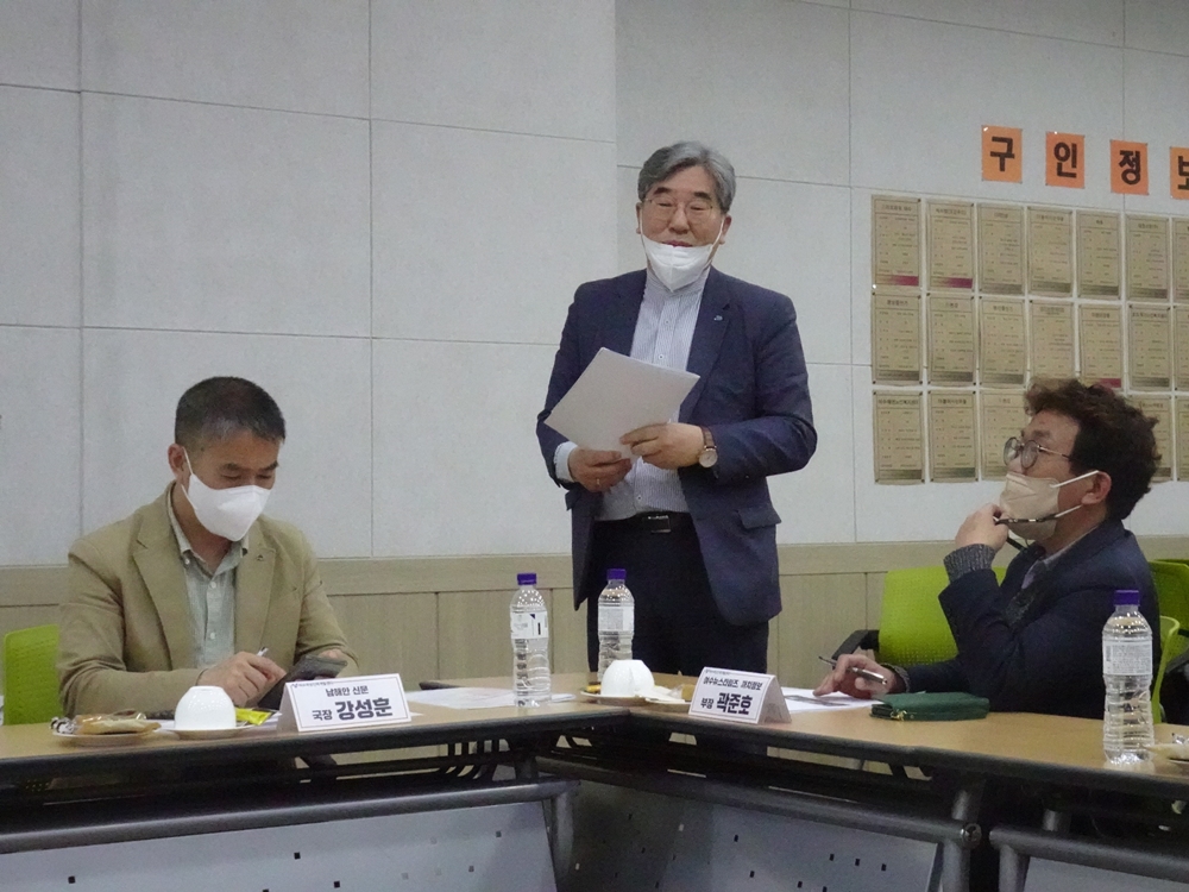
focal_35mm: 66
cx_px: 594
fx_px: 2267
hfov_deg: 29.4
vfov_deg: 22.3
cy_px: 446
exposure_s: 1/100
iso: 3200
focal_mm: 10.52
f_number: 4.5
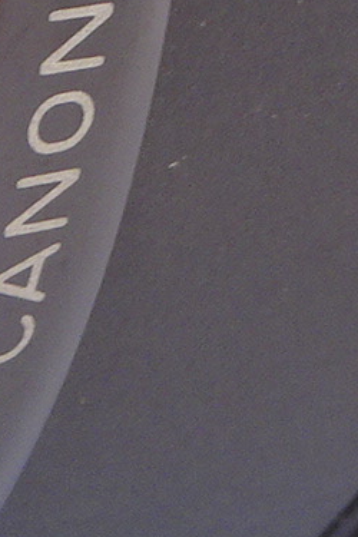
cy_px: -427
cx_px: 163
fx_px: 4400
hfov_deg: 4.7
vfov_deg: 6.8
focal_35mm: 295
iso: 80
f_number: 4
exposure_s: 1/50
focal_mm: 7.05
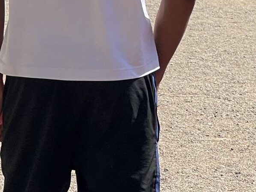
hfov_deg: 7.1
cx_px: 398
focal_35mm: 275
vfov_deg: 5.4
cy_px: -103
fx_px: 2034
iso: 20
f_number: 2.2
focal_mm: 7.5
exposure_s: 1/1179
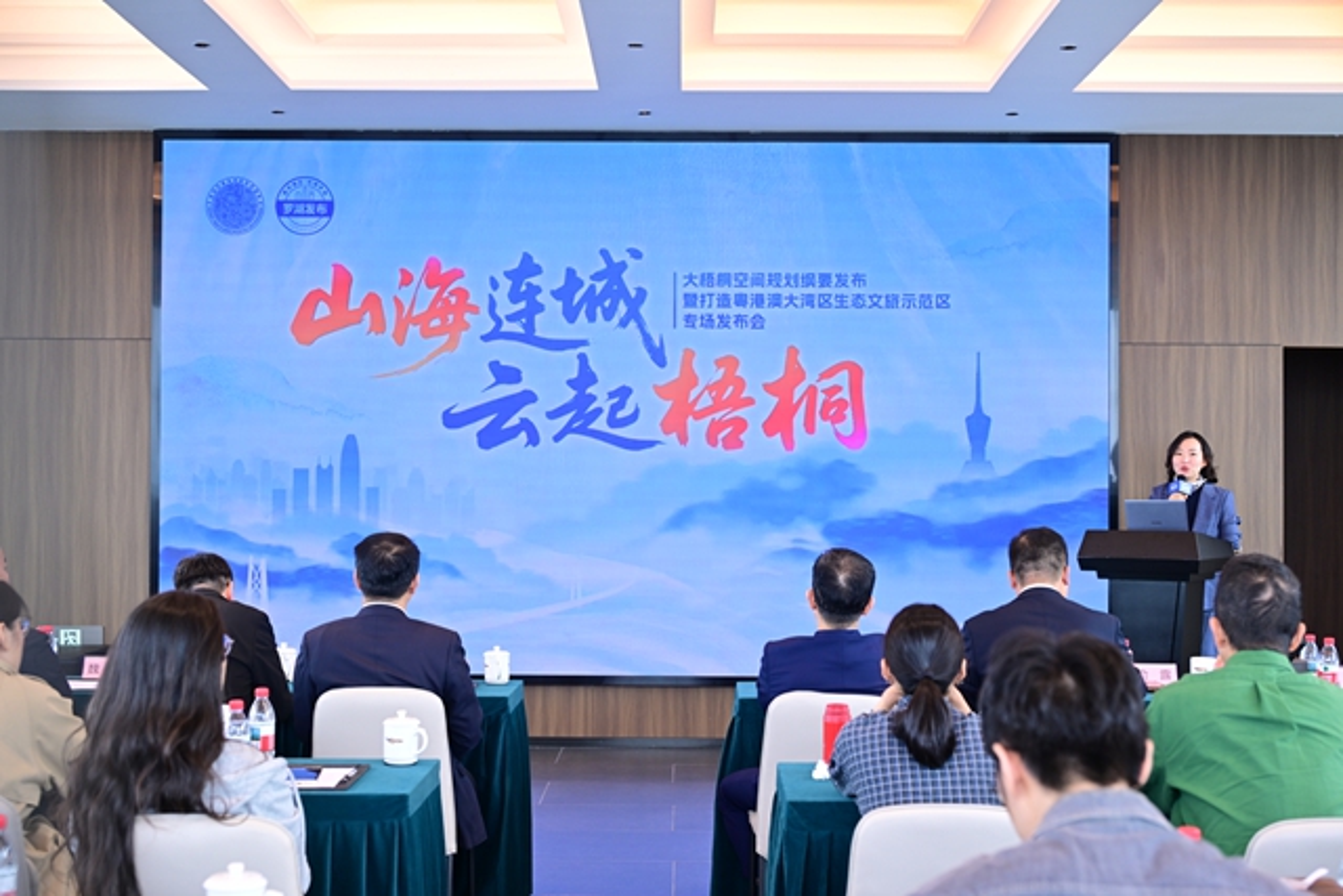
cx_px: 672
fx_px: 1754
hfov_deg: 41.9
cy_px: 448
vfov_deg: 28.7
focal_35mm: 47
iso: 400
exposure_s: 1/125
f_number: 4
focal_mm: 47
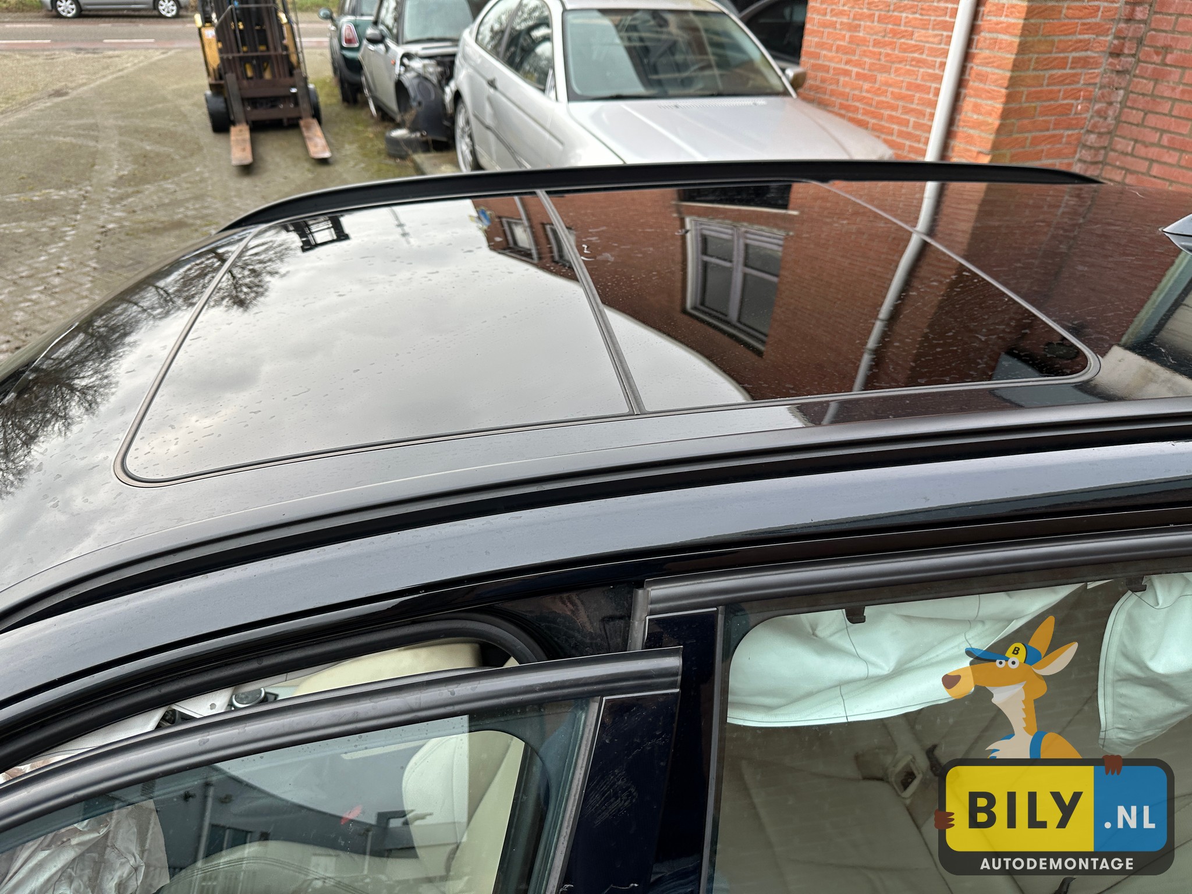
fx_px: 826
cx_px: 596
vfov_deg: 56.8
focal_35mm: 24
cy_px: 447
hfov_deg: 71.6
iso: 80
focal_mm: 6.86
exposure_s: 1/337
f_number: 1.78
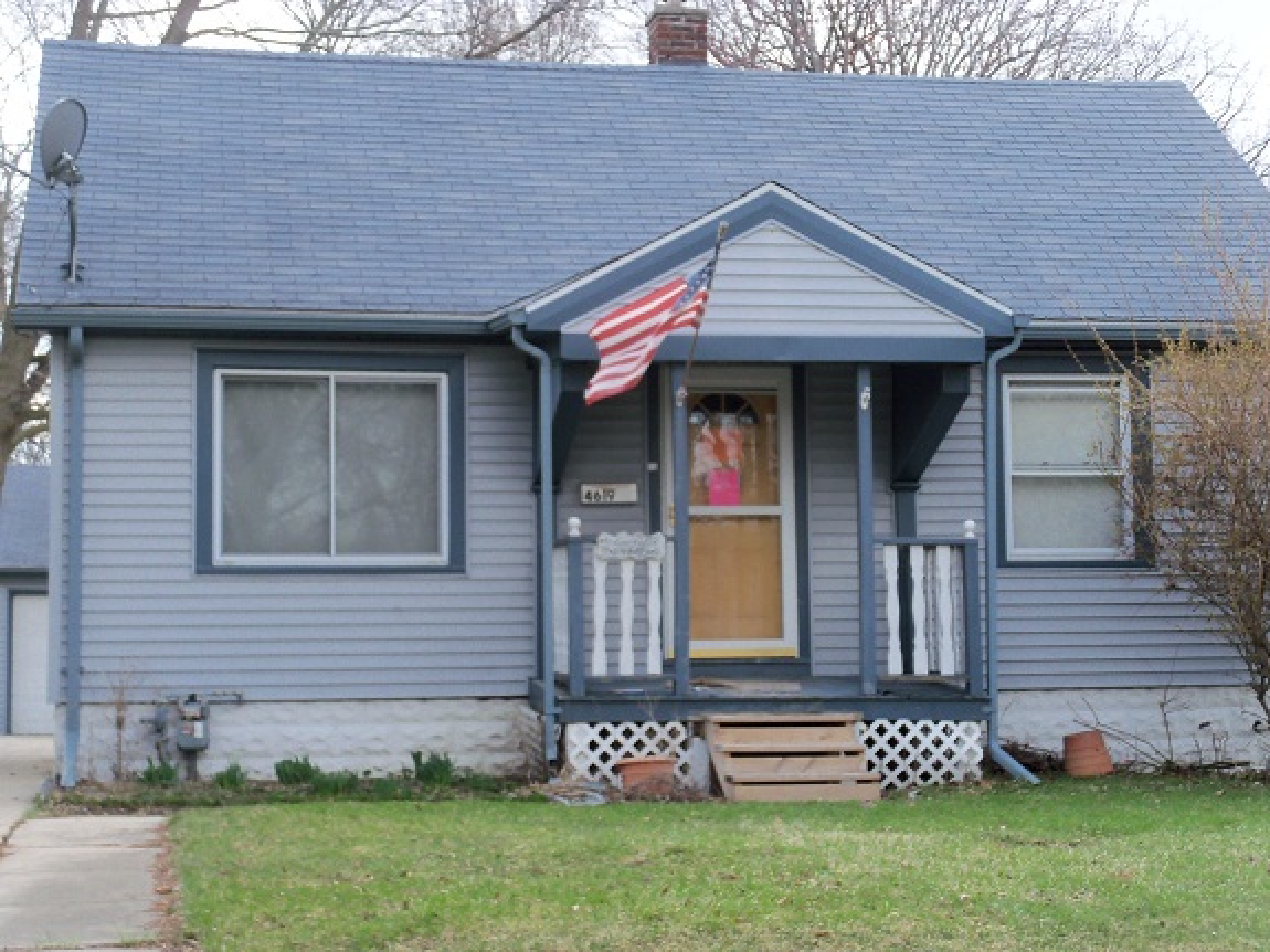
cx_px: 635
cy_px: 476
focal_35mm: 69
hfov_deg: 28.2
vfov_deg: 21.3
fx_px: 2531
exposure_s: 1/200
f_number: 3.5
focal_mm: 12.2
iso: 80
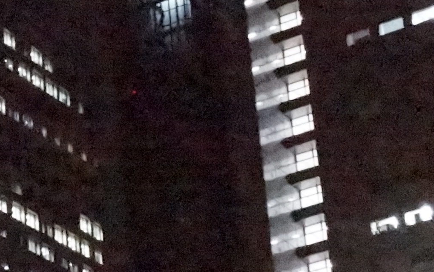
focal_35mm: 162
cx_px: -144
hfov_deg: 12.5
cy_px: 111
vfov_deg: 8.1
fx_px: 1916
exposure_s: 1/60
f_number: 5.6
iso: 16000
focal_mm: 18
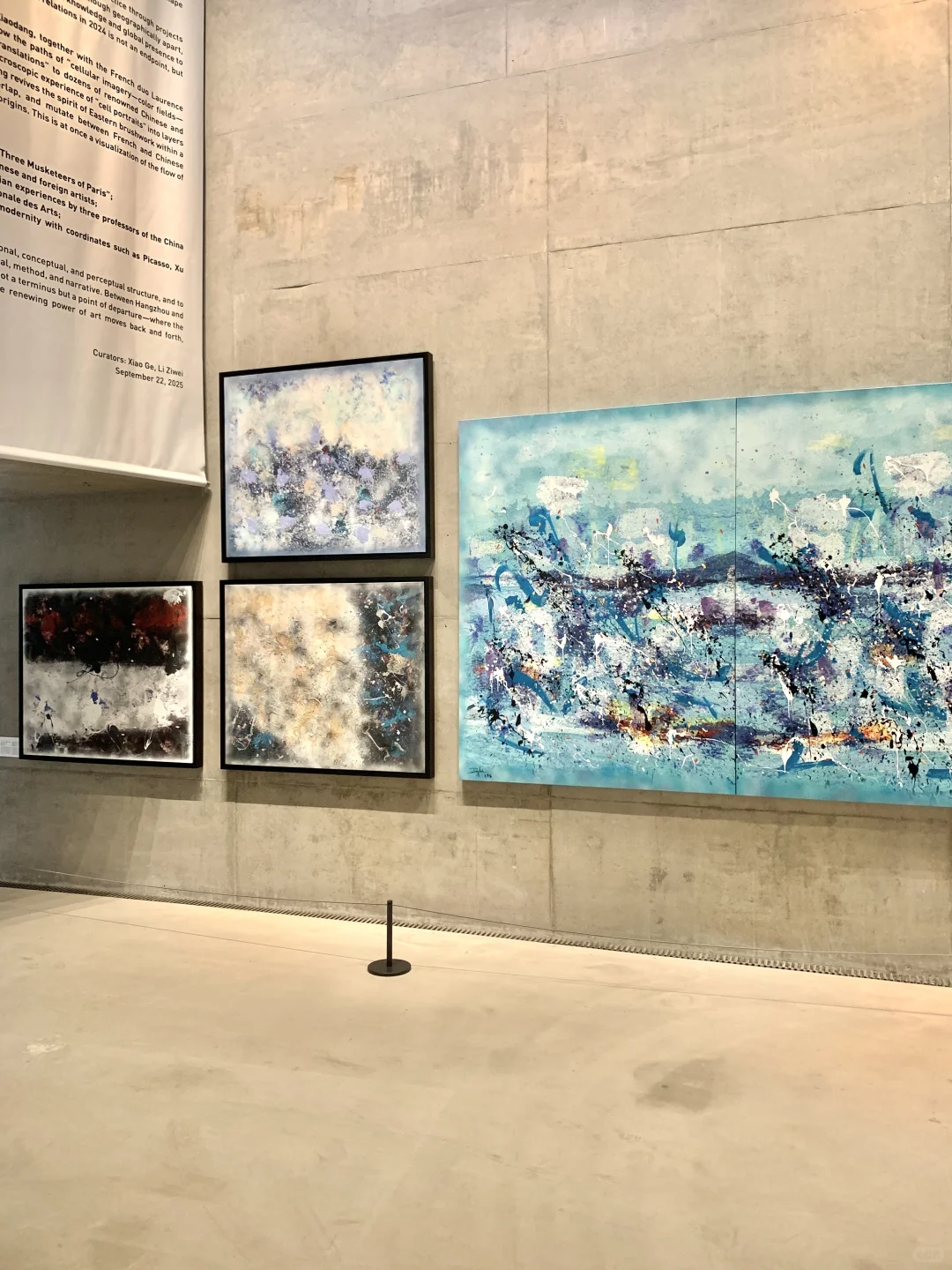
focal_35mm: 26
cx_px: 476
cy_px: 635
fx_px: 953
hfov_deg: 53.1
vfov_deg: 67.3
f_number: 1.8
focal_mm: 4.25
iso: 250
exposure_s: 1/60
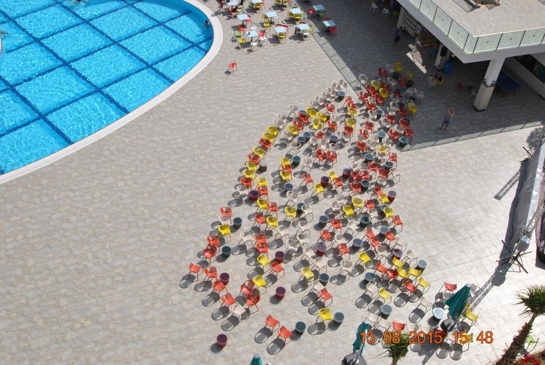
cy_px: 182
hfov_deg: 53.1
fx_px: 546
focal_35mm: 36
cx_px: 272
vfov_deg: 37.0
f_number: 9
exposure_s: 1/320
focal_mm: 24
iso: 100
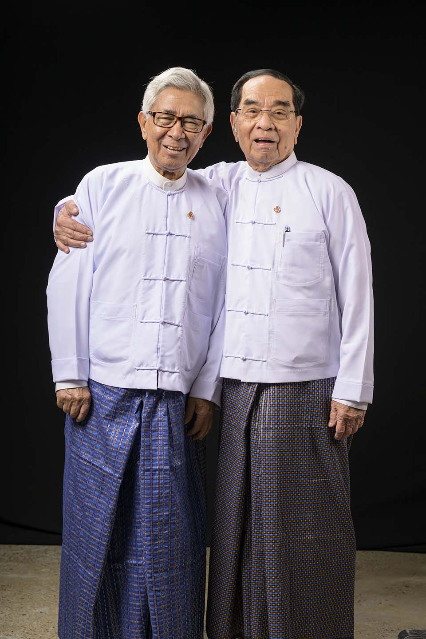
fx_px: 1509
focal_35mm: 85
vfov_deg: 23.9
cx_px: 213
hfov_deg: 16.1
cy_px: 320
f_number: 7.1
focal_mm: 85
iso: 320
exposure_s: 1/200
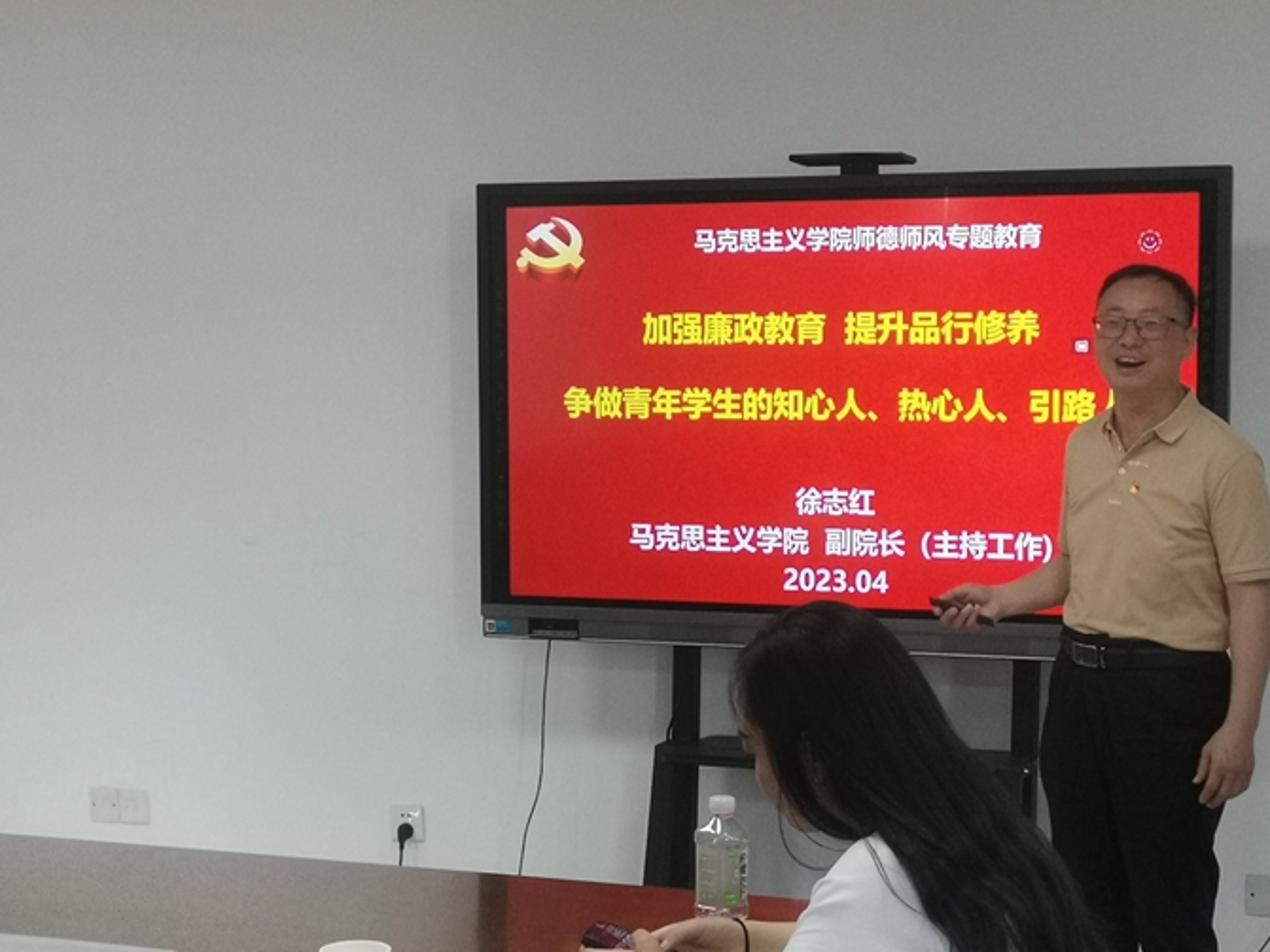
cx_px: 736
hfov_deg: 28.5
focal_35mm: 68
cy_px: 556
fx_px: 2494
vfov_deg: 21.6
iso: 400
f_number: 1.8
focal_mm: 4.75
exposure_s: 1/100
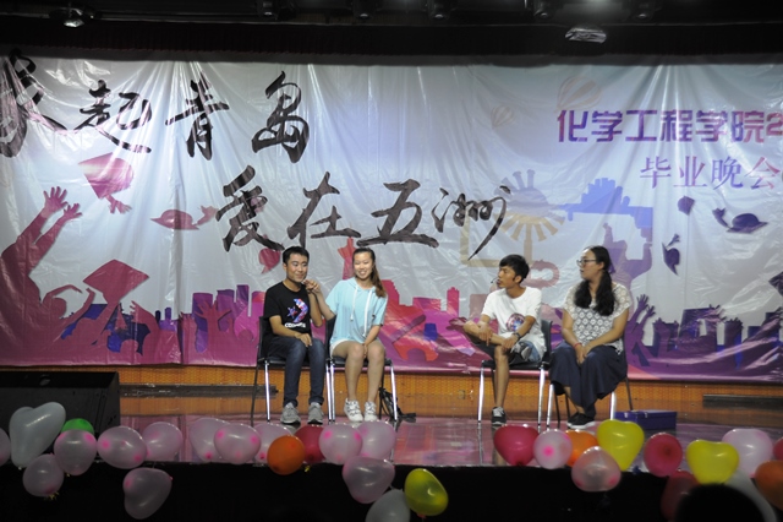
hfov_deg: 28.9
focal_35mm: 70
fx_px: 1522
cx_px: 392
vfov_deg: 19.4
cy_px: 261
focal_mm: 70
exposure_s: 1/125
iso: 800
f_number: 5
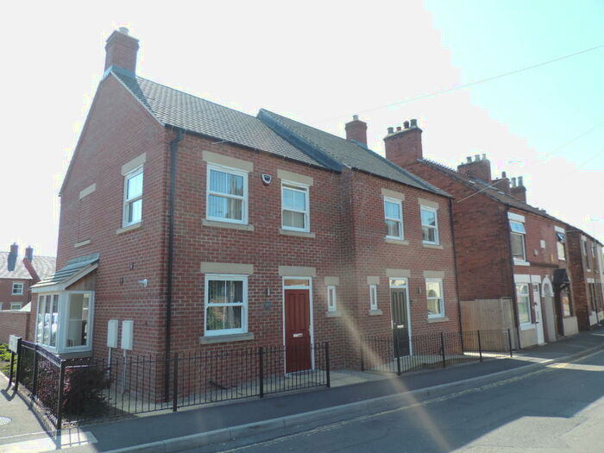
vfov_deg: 56.8
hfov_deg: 71.6
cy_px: 226
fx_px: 419
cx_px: 302
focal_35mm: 24
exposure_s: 1/400
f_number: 3
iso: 80
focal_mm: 4.3
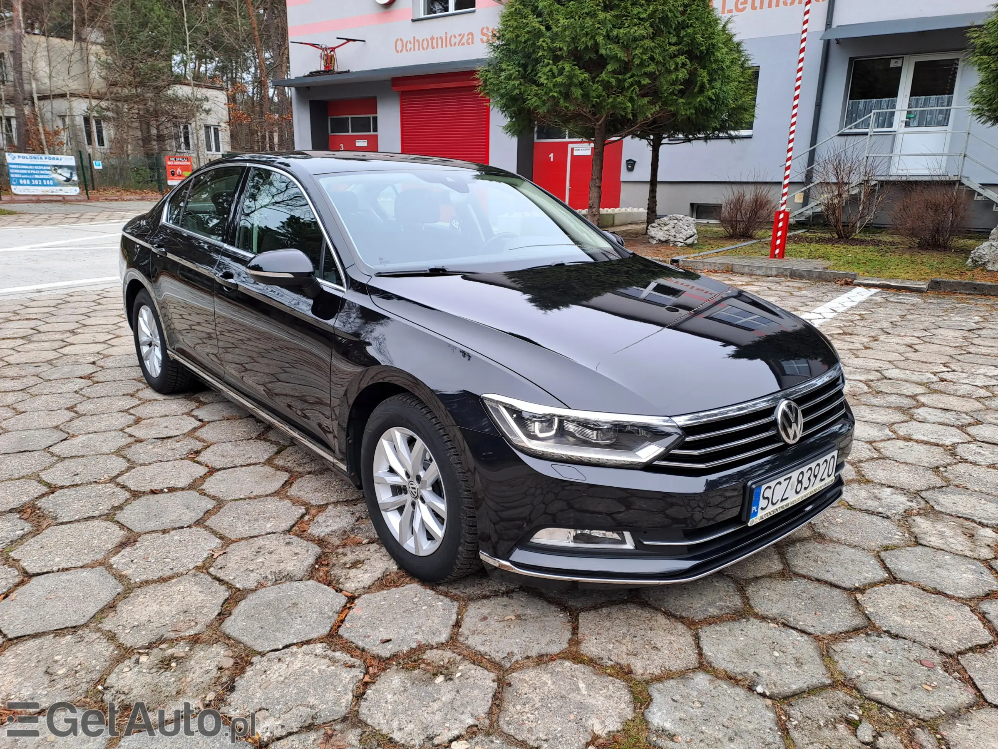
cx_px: 499
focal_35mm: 25
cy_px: 374
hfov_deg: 69.4
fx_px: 721
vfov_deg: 54.9
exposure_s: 1/102
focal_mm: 4.65
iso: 32
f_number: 1.8
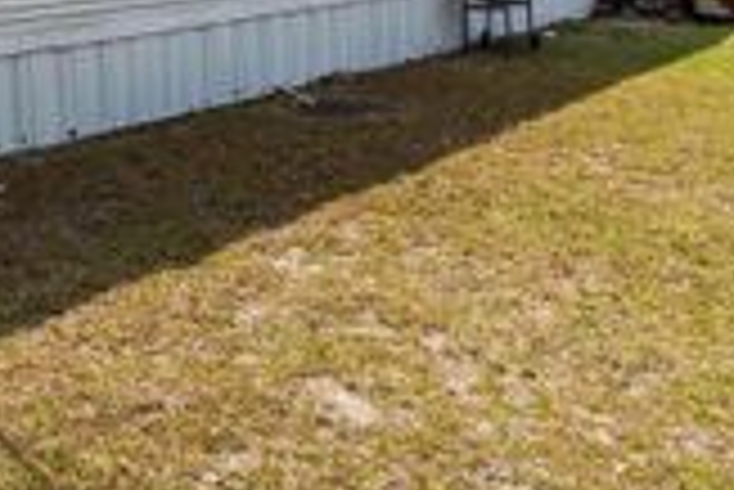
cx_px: 18
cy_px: -79
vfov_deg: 26.5
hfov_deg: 38.4
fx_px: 939
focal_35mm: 46
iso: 250
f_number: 8
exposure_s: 1/500
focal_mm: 10
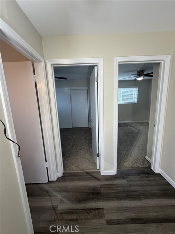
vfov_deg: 102.1
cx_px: 88
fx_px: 94
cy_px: 117
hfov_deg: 85.7
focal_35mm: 14
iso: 125
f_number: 2.2
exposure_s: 1/120
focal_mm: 2.22
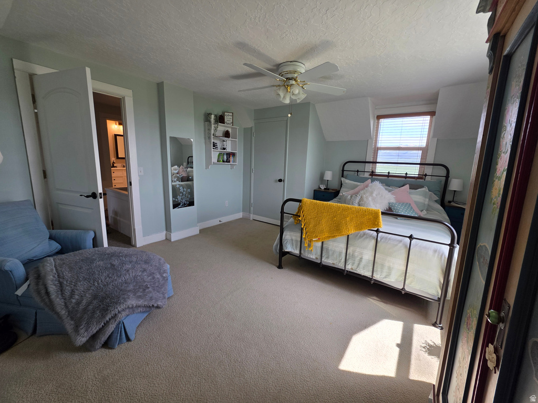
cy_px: 202
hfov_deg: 106.2
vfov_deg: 89.9
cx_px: 269
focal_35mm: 13
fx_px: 202
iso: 40
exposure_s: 1/120
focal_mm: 2.2
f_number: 1.9
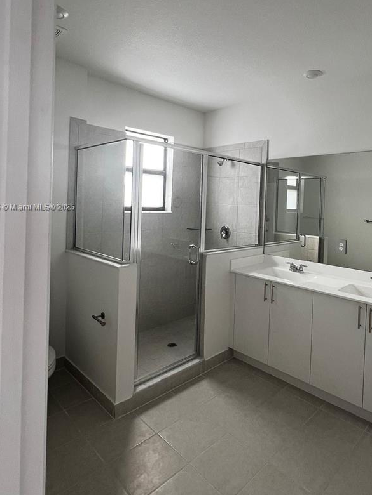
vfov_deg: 81.1
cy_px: 208
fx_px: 287
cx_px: 244
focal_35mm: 20
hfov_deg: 64.5
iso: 64
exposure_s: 1/99
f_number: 1.8
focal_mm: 1.57
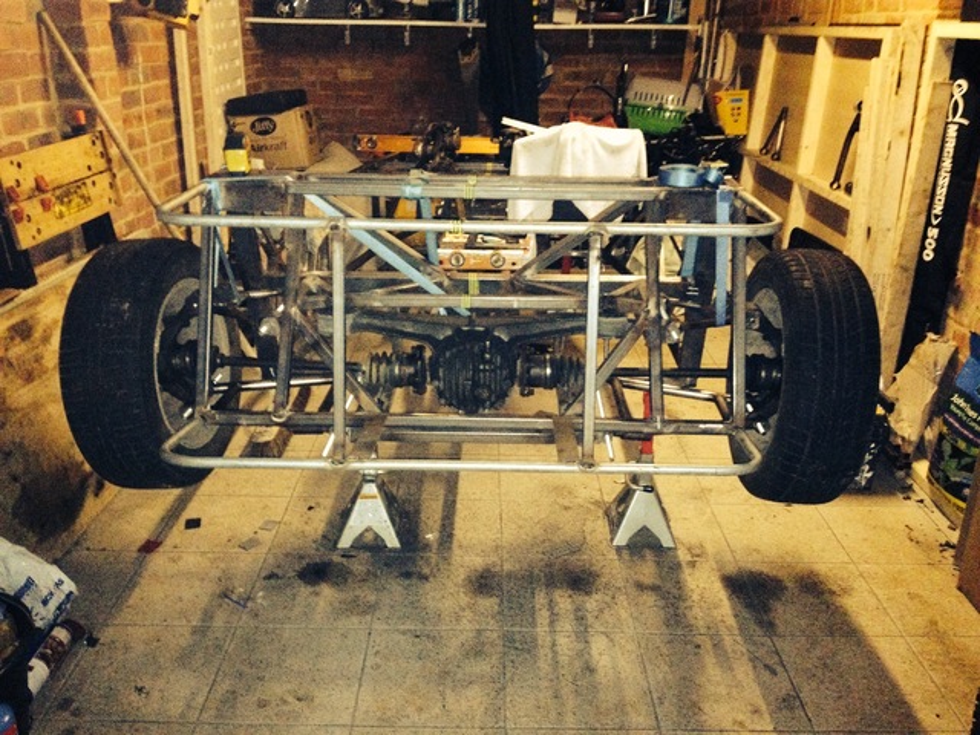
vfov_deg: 40.7
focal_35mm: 35
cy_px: 368
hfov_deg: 52.6
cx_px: 490
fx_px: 991
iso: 800
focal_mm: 4.28
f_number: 2.4
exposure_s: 1/16
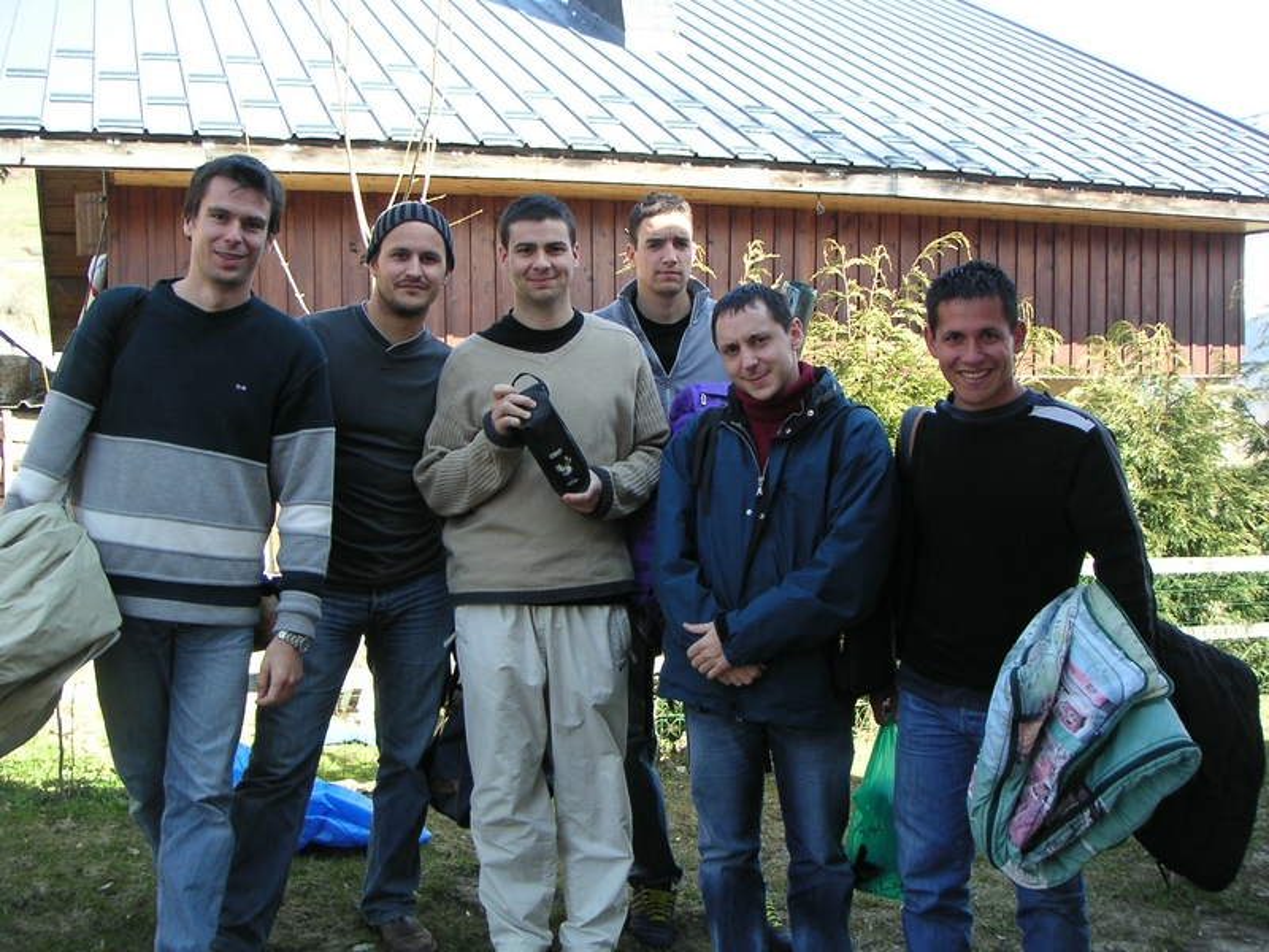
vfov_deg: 37.7
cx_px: 634
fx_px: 1393
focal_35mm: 38
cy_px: 476
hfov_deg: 49.0
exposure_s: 1/90
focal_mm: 6
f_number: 2.8
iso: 50
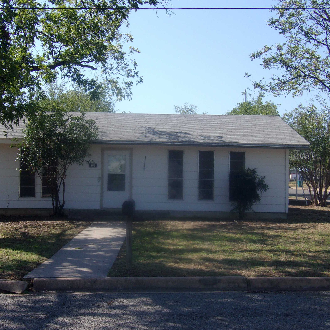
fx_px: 582
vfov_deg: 31.6
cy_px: 170
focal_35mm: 54
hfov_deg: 31.6
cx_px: 148
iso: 80
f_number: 13.1
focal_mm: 7.6
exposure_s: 1/45
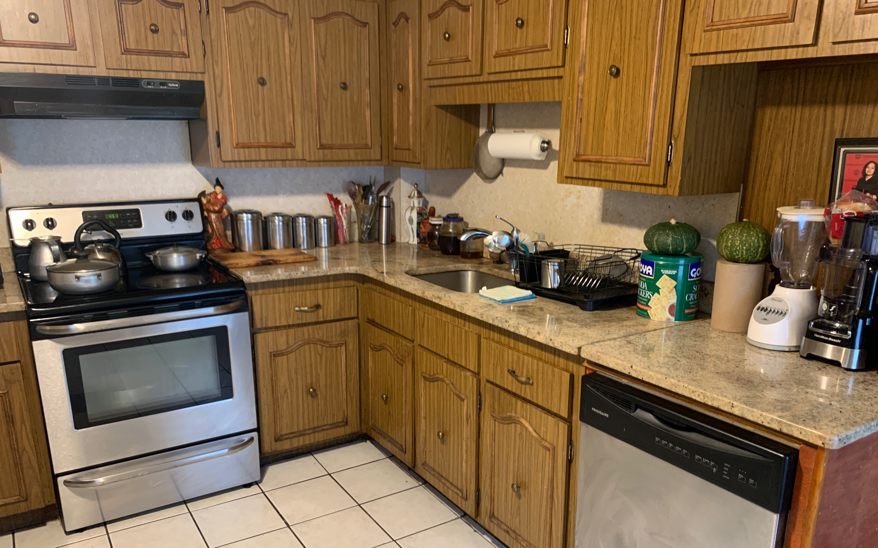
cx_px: 443
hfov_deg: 66.5
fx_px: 670
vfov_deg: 44.3
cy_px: 328
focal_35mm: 28
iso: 320
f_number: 1.8
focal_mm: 4.25
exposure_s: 1/40
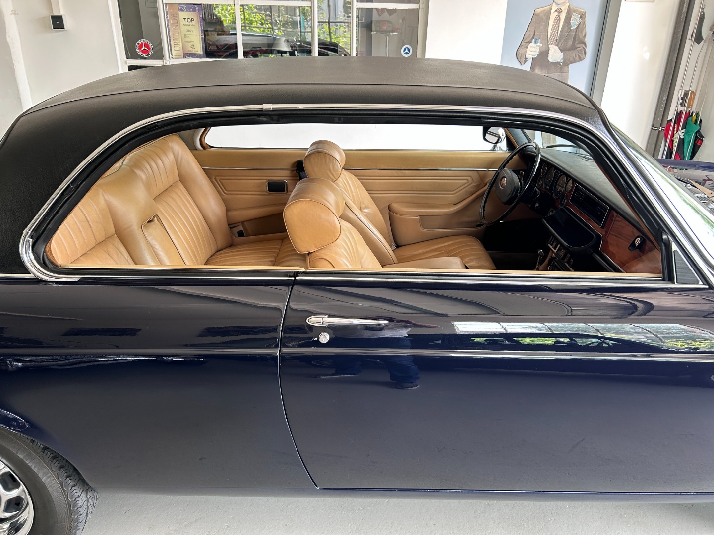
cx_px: 357
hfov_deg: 67.3
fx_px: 536
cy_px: 268
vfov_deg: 53.1
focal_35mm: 26
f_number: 1.5
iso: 100
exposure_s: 1/121
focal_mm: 5.7
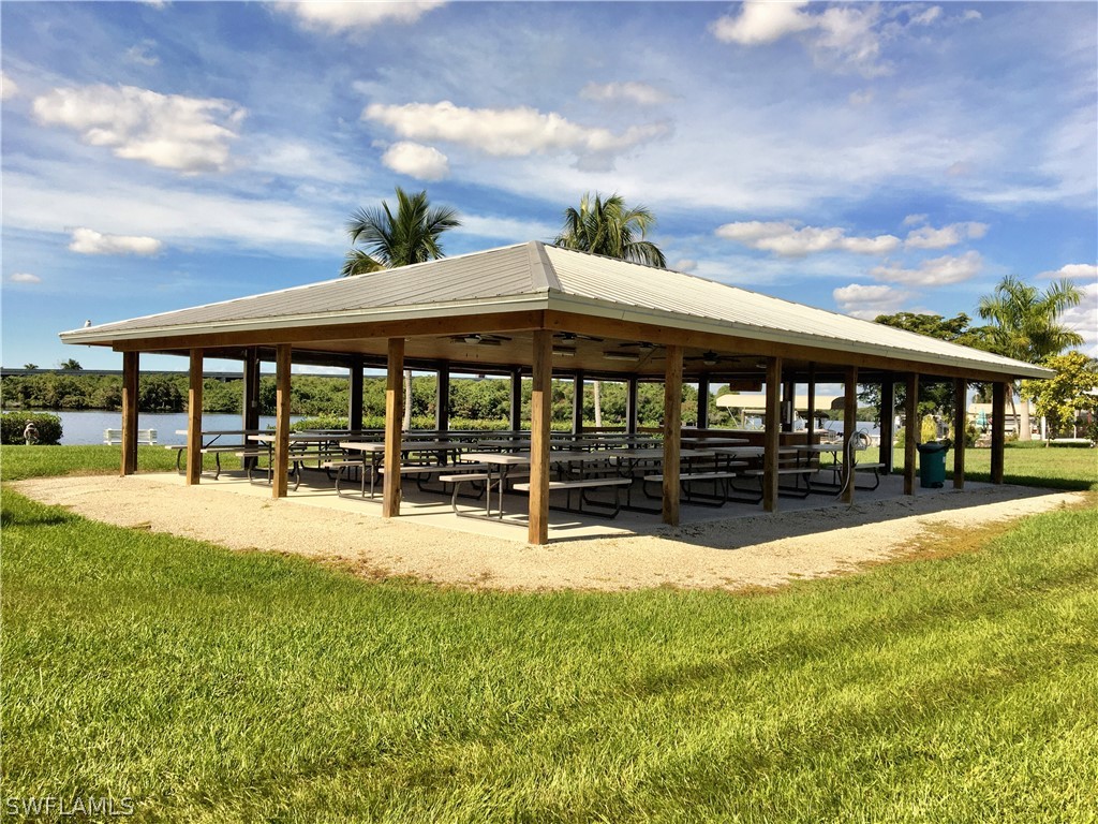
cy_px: 412
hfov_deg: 61.7
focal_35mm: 29
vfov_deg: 48.2
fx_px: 920
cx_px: 549
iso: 25
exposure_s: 1/1972
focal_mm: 4.15
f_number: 2.2
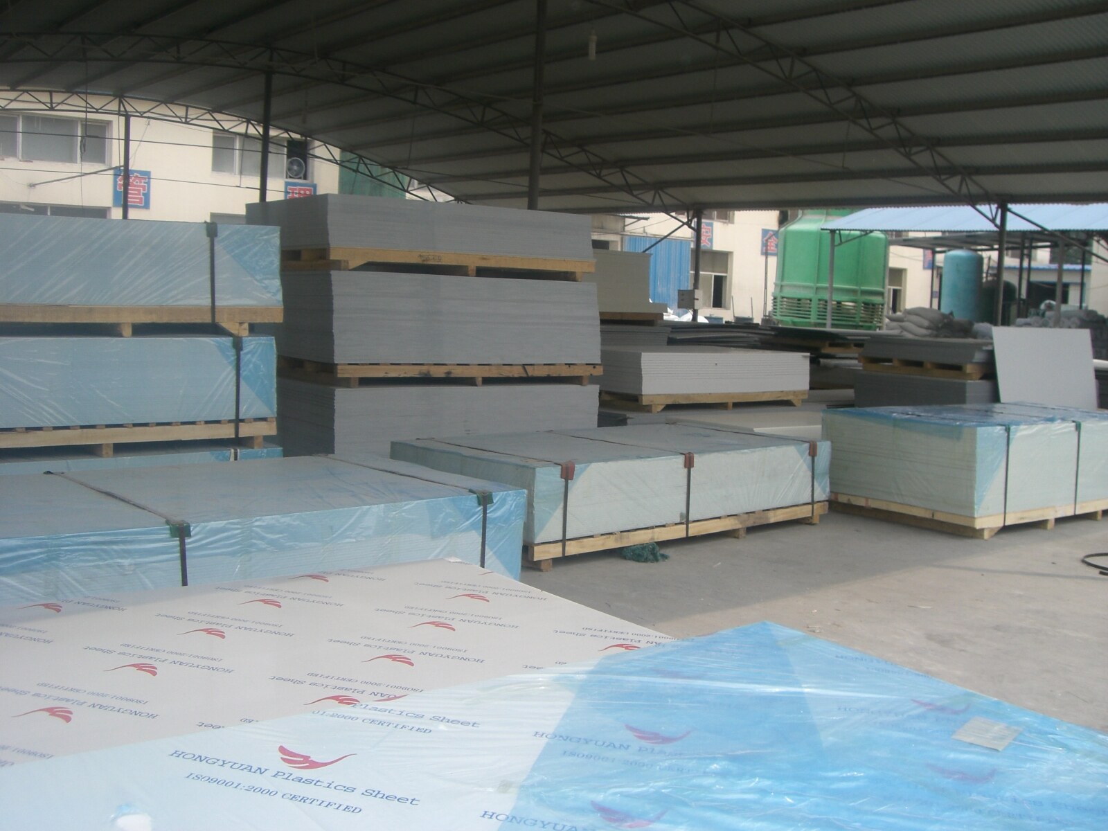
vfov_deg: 37.7
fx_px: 1216
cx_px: 554
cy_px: 416
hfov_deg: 49.0
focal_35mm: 38
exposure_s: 1/400
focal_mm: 6.2
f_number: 4.3
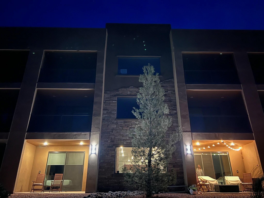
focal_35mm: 26
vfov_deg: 53.1
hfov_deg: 67.3
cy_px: 99
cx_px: 132
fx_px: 198
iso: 1250
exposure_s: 1/9
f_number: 1.5
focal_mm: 5.7
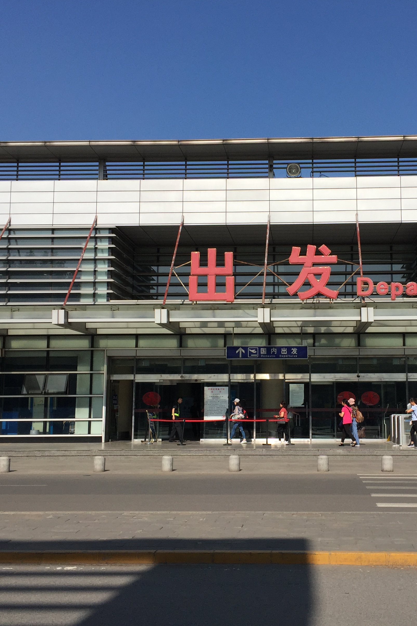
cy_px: 308
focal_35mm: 41
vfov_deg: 47.4
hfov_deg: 32.4
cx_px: 279
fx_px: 712
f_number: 2.2
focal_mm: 4.15
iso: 32
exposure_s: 1/3968
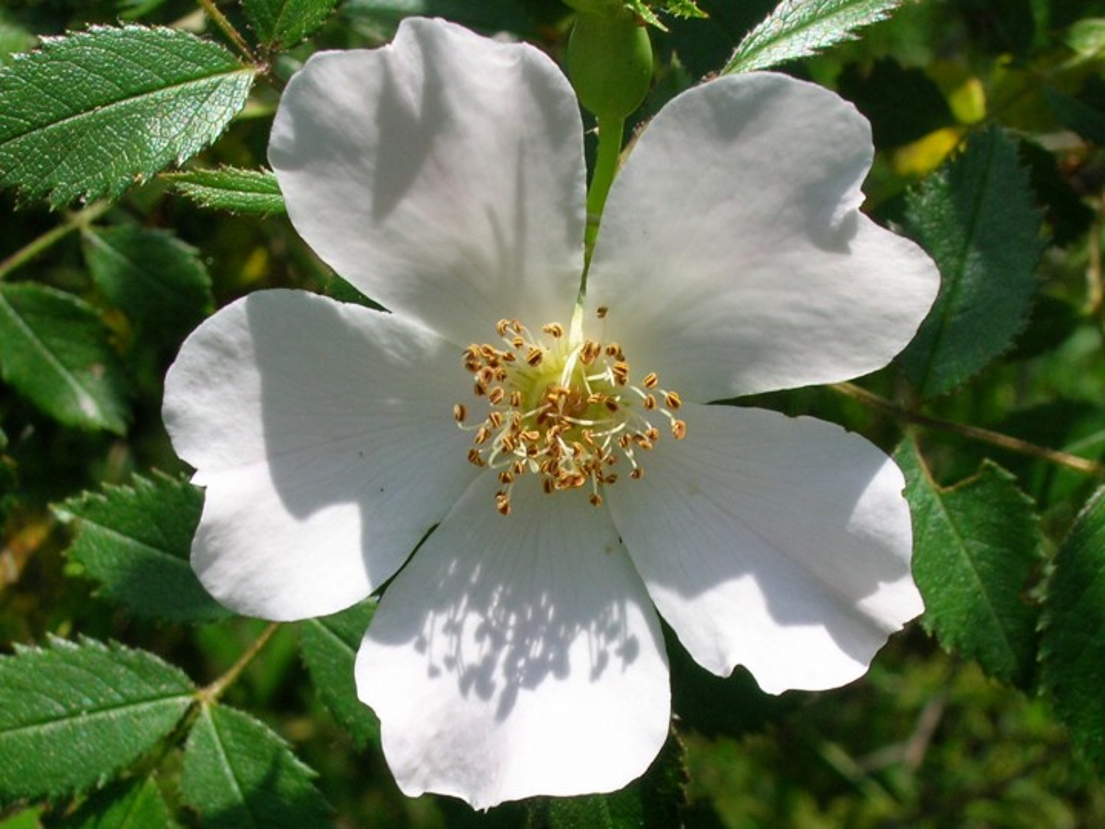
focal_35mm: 46
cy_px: 414
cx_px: 552
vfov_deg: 31.5
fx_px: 1468
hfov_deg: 41.2
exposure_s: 1/264
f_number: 5.4
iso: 50
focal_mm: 7.7
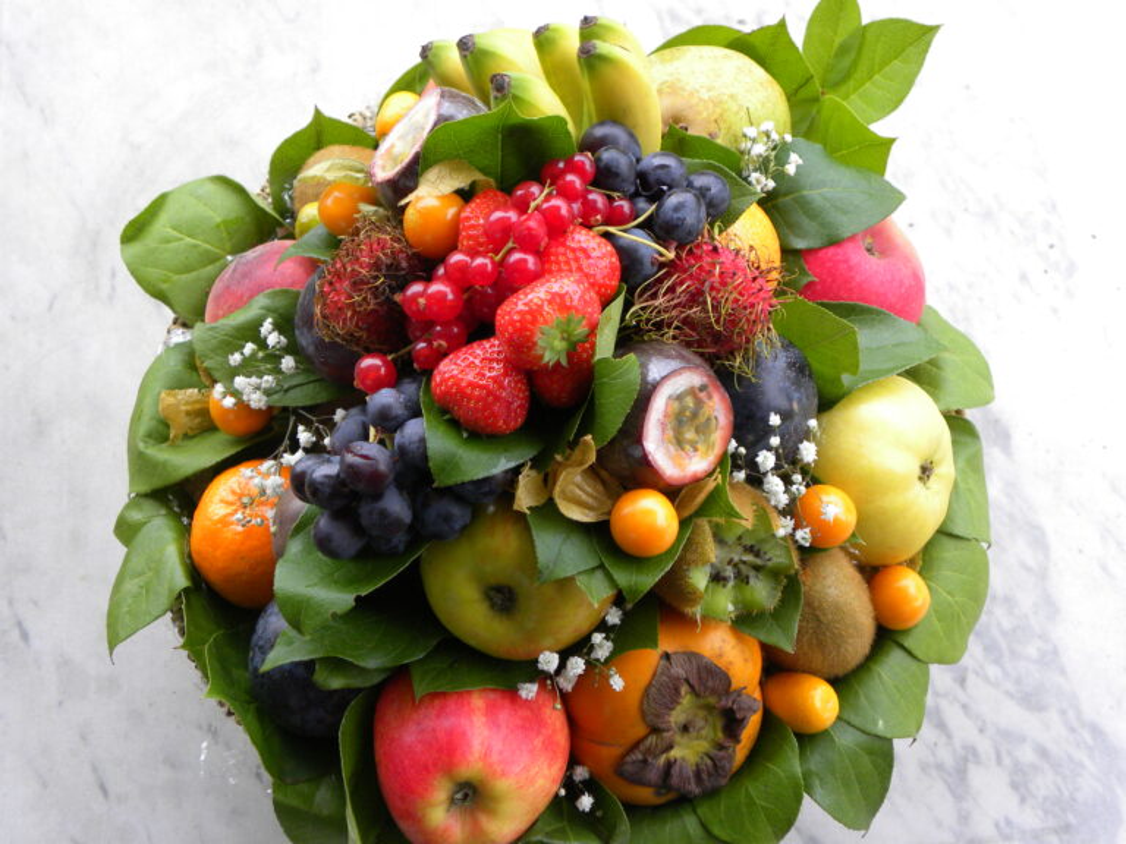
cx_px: 563
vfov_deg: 28.0
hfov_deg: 36.8
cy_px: 422
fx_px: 1691
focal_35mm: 52
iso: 130
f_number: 3.5
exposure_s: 1/66
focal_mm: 9.2
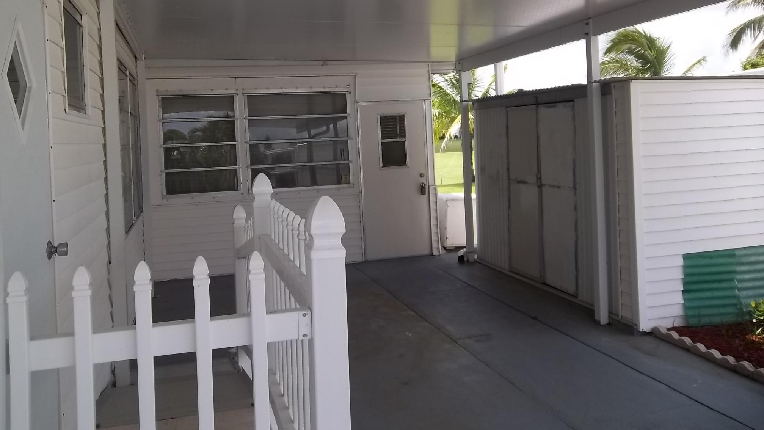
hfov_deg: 62.6
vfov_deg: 37.4
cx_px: 384
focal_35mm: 31
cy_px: 149
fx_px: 628
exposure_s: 1/400
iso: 64
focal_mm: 5.05
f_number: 3.5
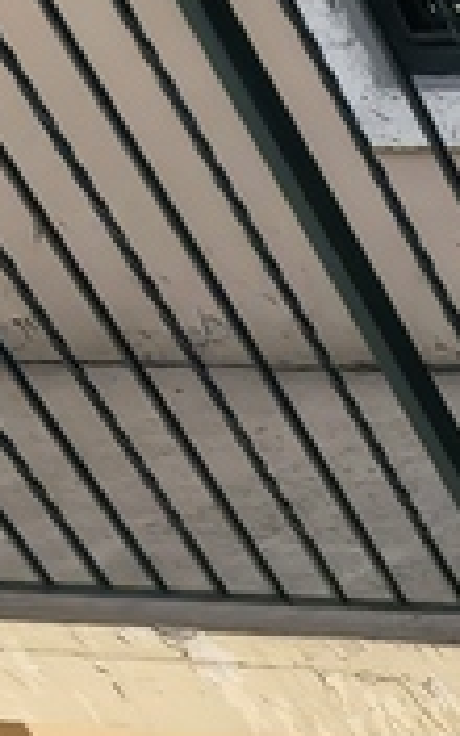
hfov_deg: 8.0
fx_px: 1885
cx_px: 1873
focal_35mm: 94
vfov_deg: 17.4
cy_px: 1367
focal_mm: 1.95
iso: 50
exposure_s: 1/433
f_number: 2.2
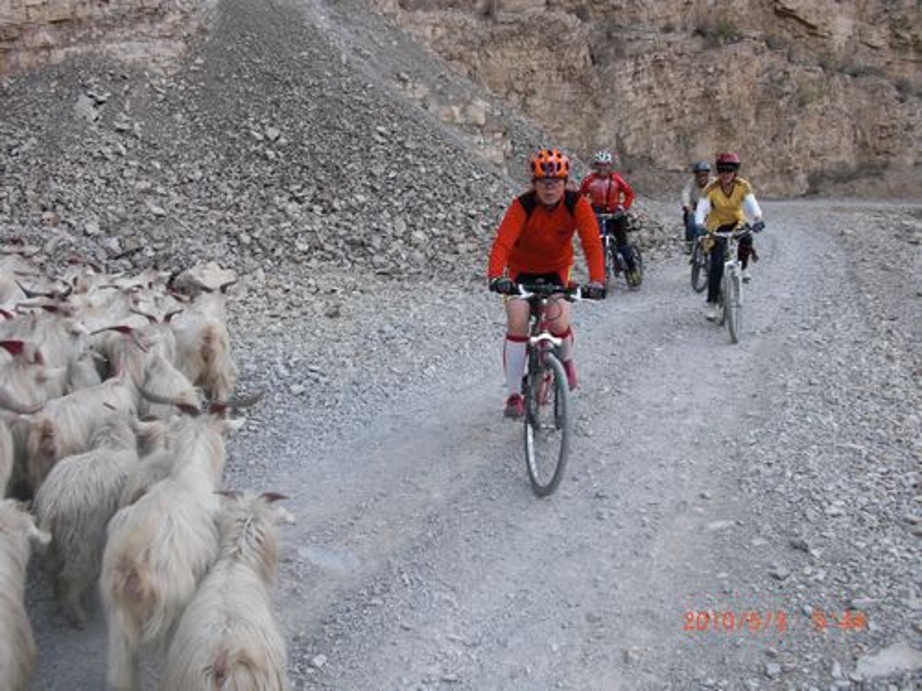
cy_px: 346
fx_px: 959
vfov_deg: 39.7
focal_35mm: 36
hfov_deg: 51.4
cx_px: 461
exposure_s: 1/80
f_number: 2.8
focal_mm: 6.3
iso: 50
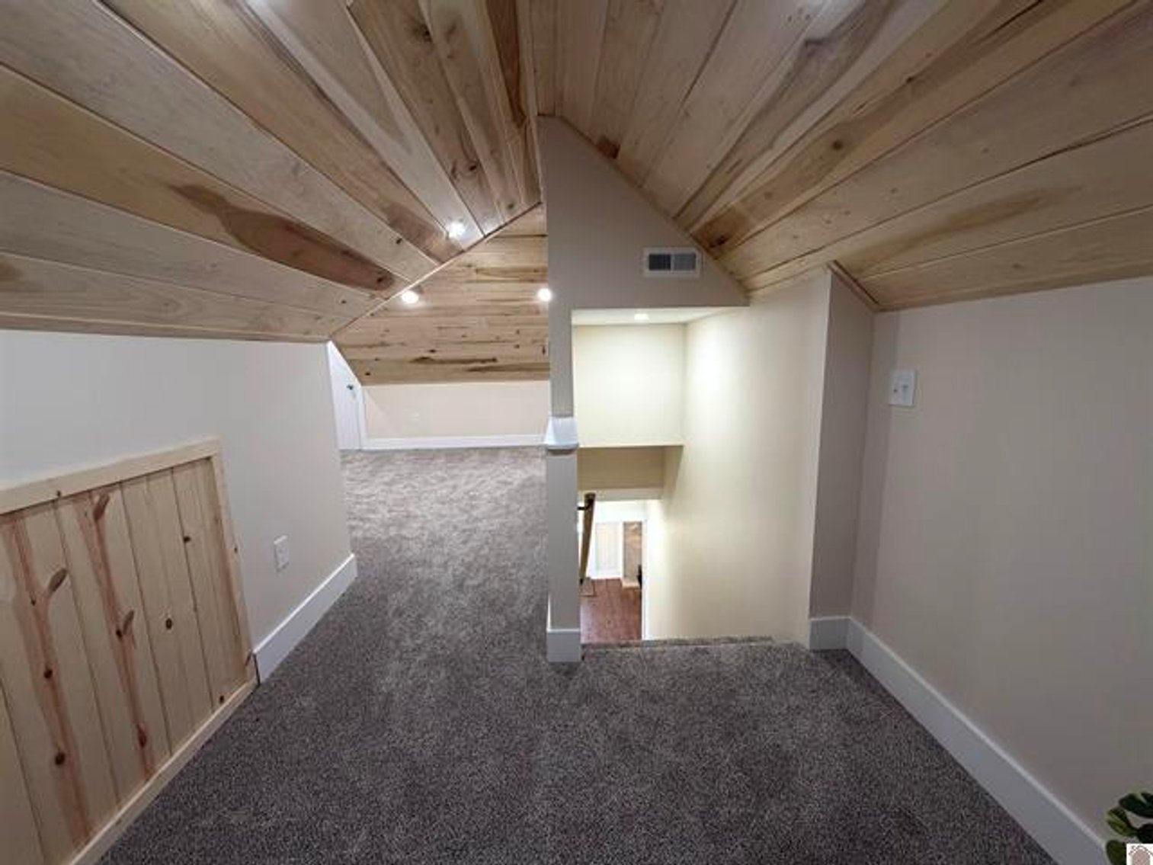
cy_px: 432
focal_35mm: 14
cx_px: 576
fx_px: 466
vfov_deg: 85.7
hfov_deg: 102.1
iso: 200
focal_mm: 2.22
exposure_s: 1/120
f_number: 2.2
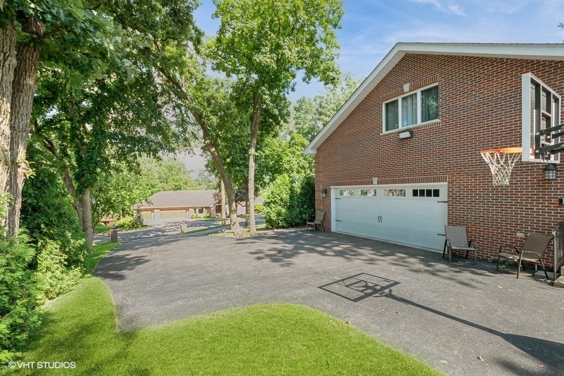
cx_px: 282
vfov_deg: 77.3
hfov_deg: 100.4
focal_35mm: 15
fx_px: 235
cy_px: 188
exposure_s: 1/50
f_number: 7.1
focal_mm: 10
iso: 160
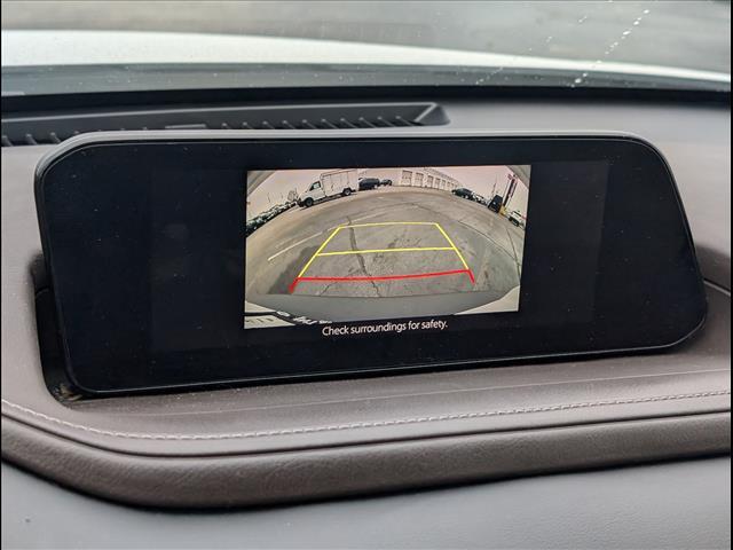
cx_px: 366
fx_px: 1038
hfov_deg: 38.9
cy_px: 275
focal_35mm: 49
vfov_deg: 29.7
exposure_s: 1/400
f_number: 1.68
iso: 169
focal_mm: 6.9
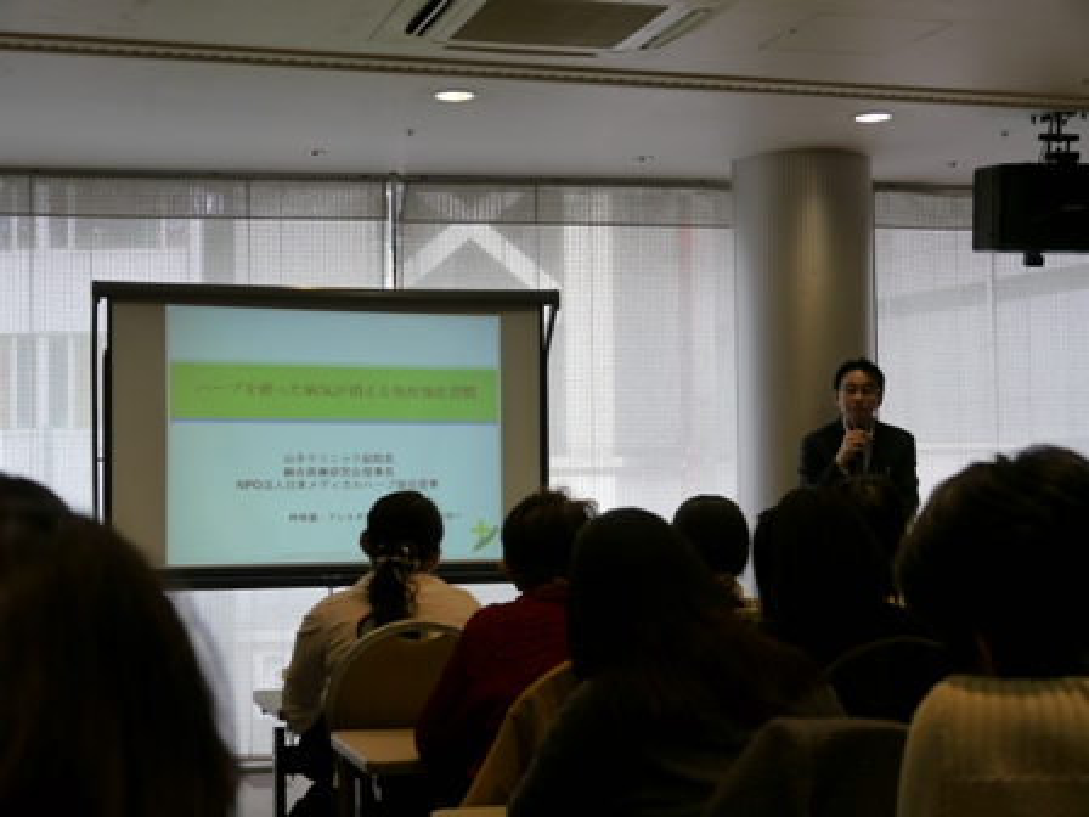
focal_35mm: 64
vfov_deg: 22.9
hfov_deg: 30.3
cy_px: 408
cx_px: 544
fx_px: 2013
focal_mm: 32
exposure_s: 1/50
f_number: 5
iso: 160
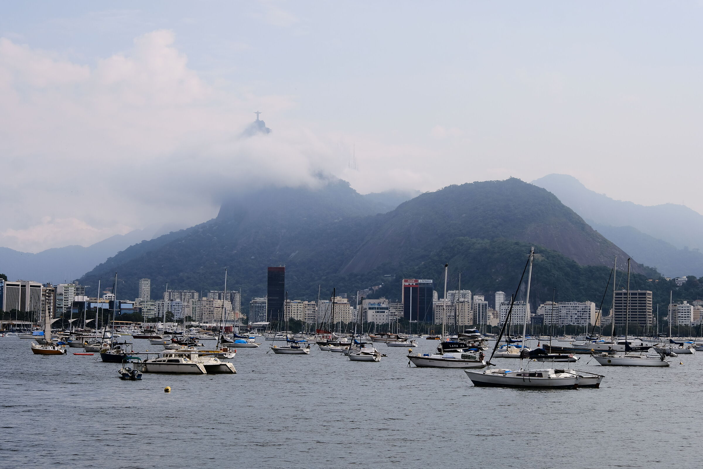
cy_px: 234
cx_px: 352
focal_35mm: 75
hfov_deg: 27.0
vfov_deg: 18.2
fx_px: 1464
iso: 200
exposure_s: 1/500
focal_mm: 50
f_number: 8
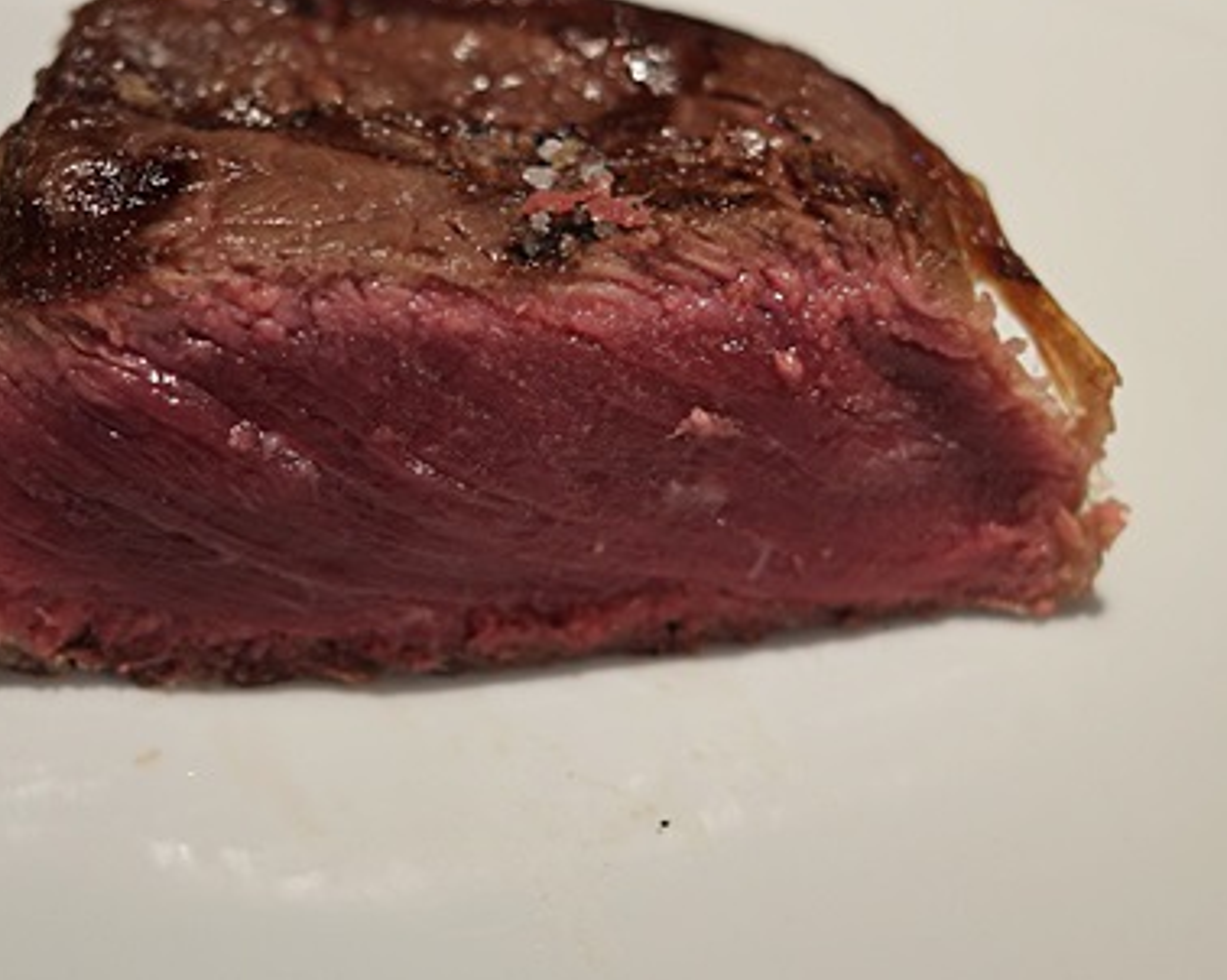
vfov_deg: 19.4
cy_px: 396
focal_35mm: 79
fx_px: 2867
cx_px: 331
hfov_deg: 23.9
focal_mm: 35
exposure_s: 1/9
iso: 640
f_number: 2.8
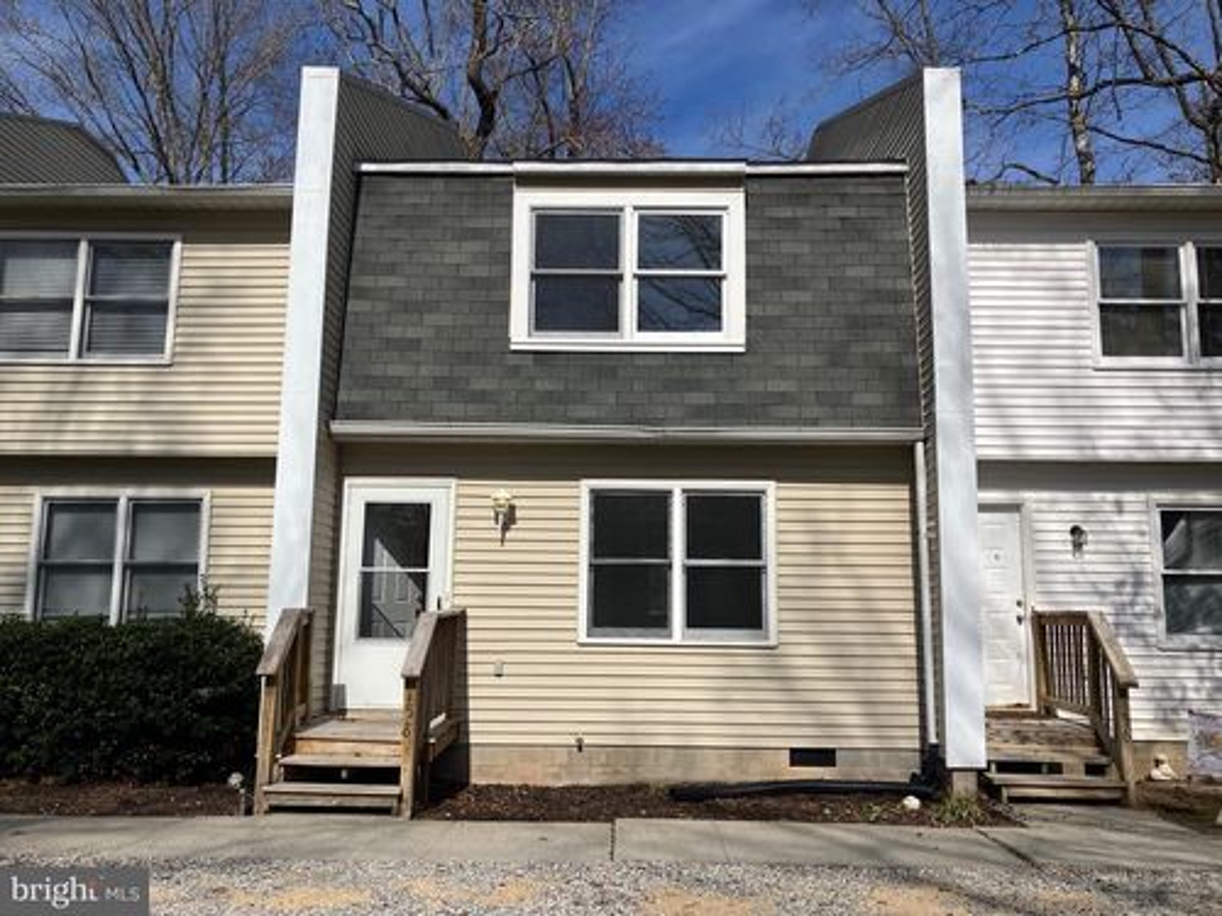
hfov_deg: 63.4
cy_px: 458
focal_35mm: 28
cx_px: 611
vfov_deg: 49.7
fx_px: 988
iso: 32
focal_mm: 3.99
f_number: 1.8
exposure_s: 1/3690
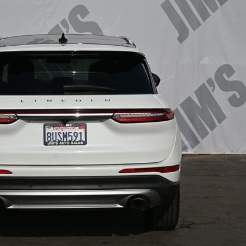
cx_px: 64
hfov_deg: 17.8
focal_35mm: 97
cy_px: 122
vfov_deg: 17.9
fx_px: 780
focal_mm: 50
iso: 100
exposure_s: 1/500
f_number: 8
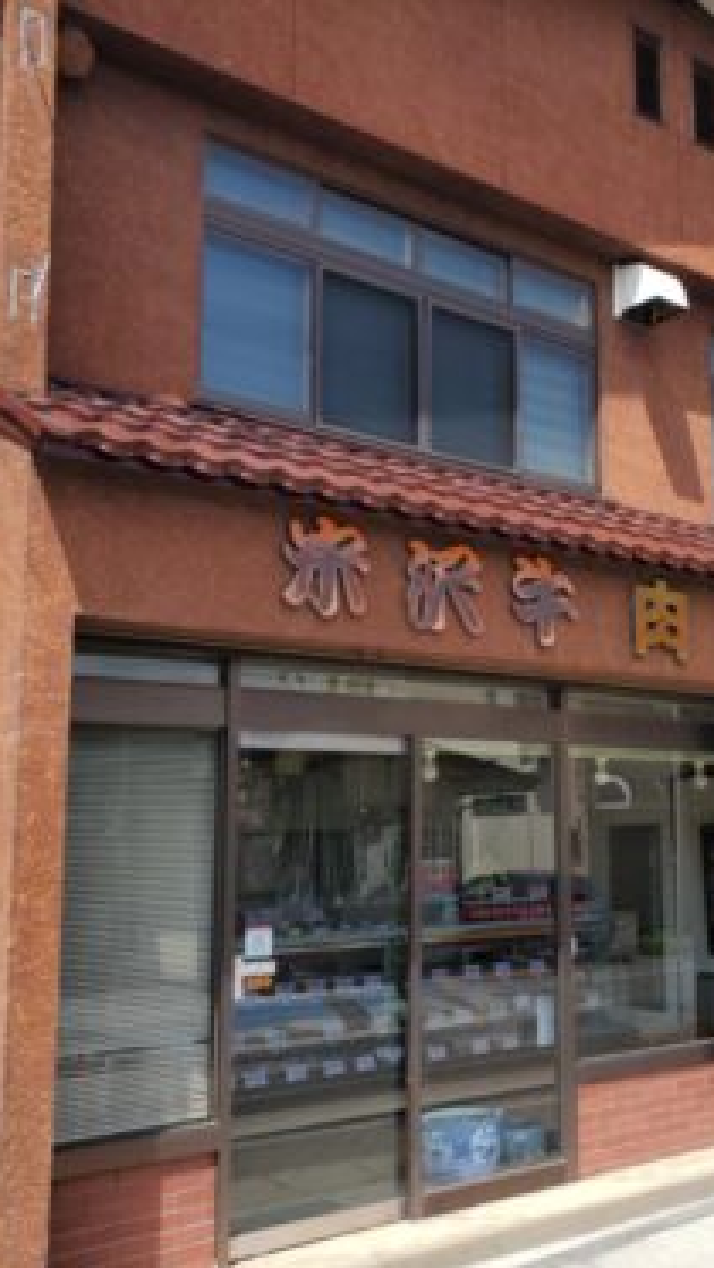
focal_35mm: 38
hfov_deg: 30.0
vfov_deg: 52.8
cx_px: 629
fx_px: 1278
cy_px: 634
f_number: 2.4
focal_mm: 4.3
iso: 50
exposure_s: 1/970
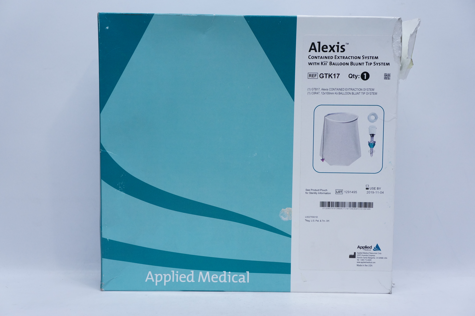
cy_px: 158
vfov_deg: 30.8
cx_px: 238
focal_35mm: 44
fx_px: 573
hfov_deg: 45.0
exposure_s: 1/125
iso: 800
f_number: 5
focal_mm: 29
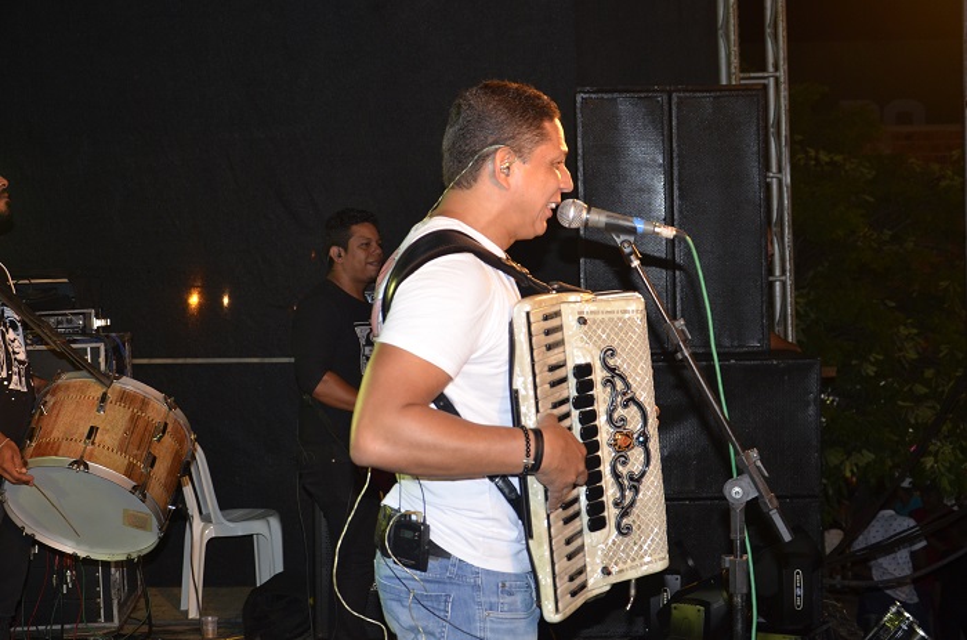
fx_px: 1608
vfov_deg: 22.5
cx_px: 484
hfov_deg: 33.5
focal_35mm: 60
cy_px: 320
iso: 800
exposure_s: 1/60
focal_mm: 40
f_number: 4.5
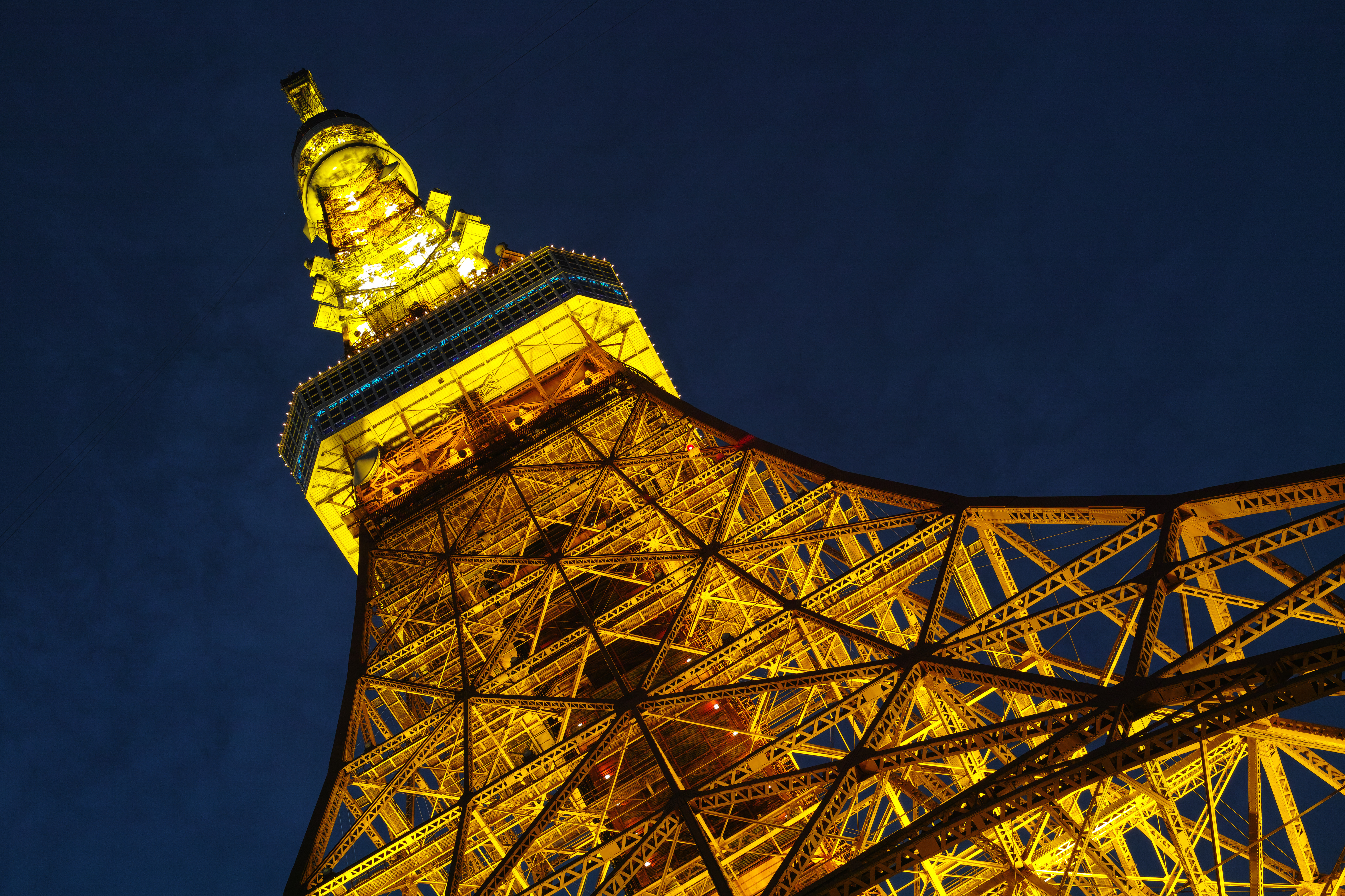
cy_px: 448
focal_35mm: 45
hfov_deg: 43.6
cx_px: 672
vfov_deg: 29.9
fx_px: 1681
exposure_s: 1/2.5
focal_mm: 30
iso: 200
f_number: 8
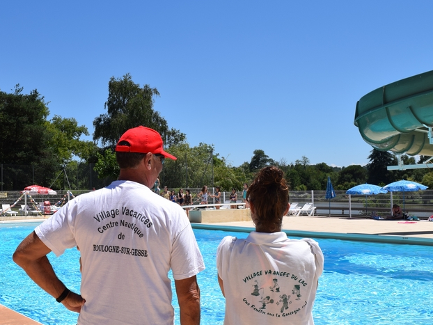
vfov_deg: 28.6
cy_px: 160
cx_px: 148
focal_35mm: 51
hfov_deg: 37.1
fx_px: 638
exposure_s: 1/640
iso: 200
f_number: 13
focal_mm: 22
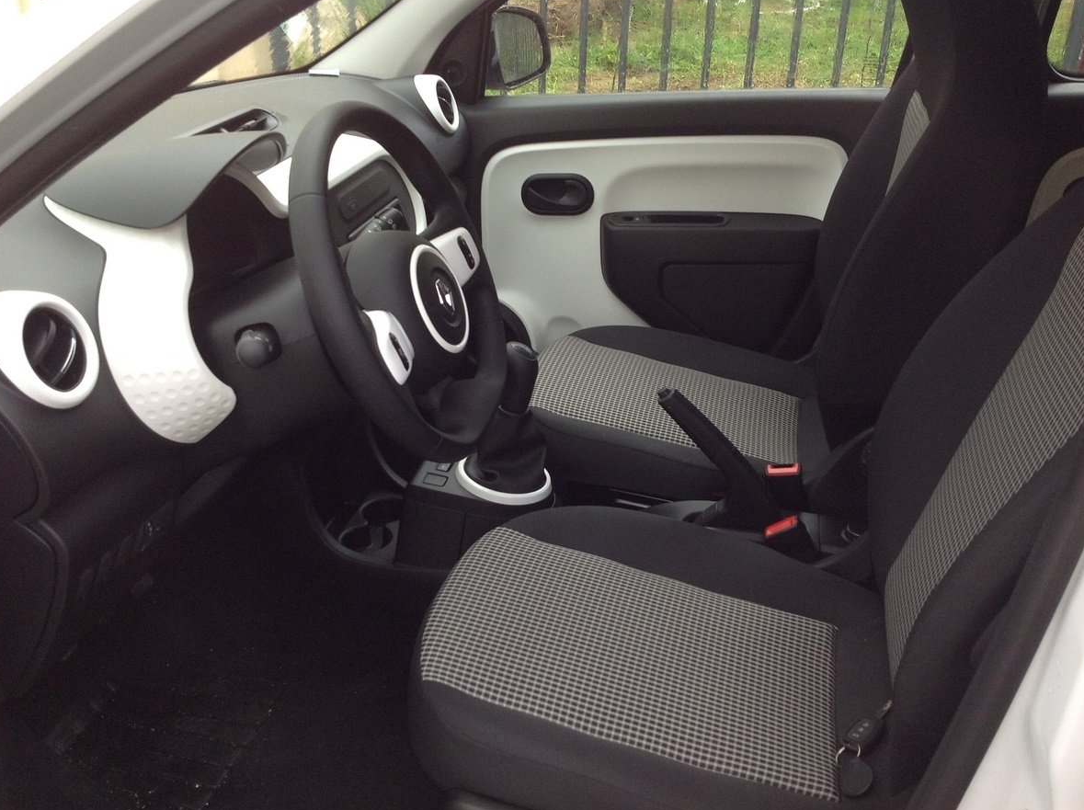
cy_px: 387
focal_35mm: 38
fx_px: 1188
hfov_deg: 49.0
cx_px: 548
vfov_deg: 37.6
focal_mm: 4.28
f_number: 2.4
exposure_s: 1/120
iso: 80
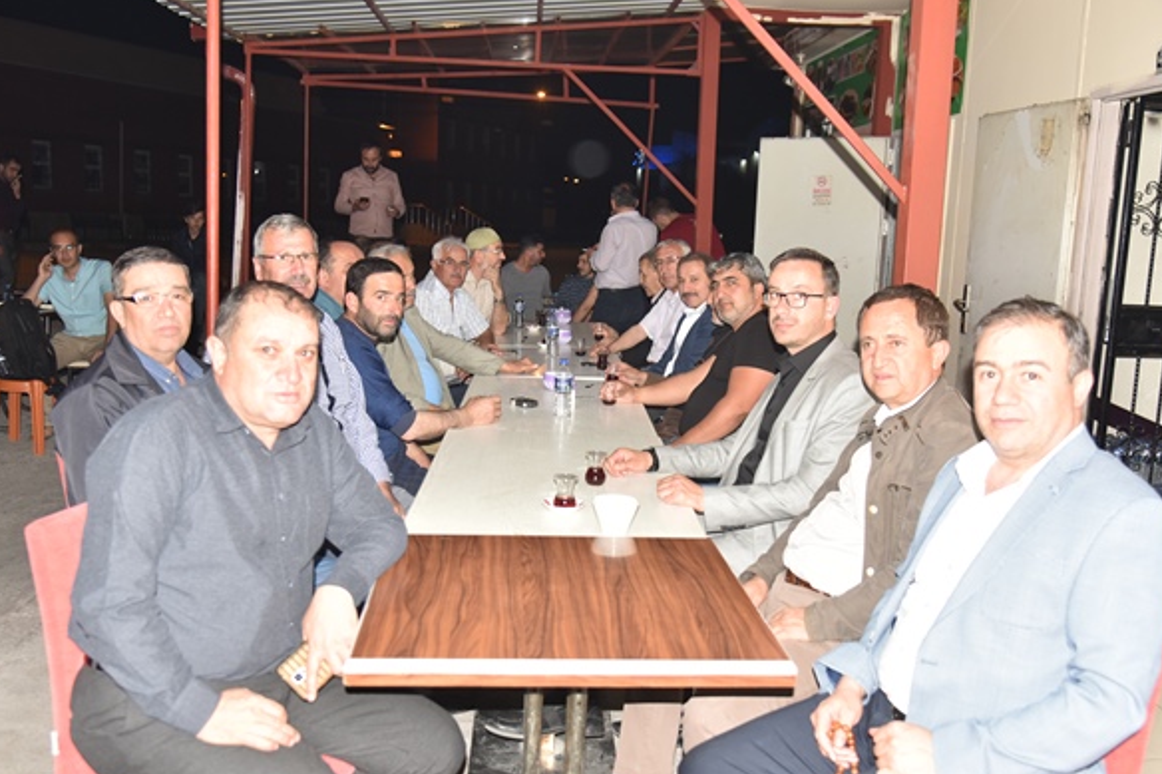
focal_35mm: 34
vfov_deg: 38.9
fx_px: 1097
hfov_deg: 55.8
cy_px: 379
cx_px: 577
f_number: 4
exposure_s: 1/100
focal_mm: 31
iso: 400
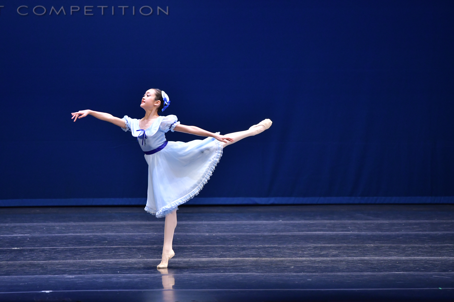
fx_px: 3783
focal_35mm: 300
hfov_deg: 6.9
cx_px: 227
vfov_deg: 4.6
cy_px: 151
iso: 1250
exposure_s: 1/1000
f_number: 2.8
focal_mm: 200
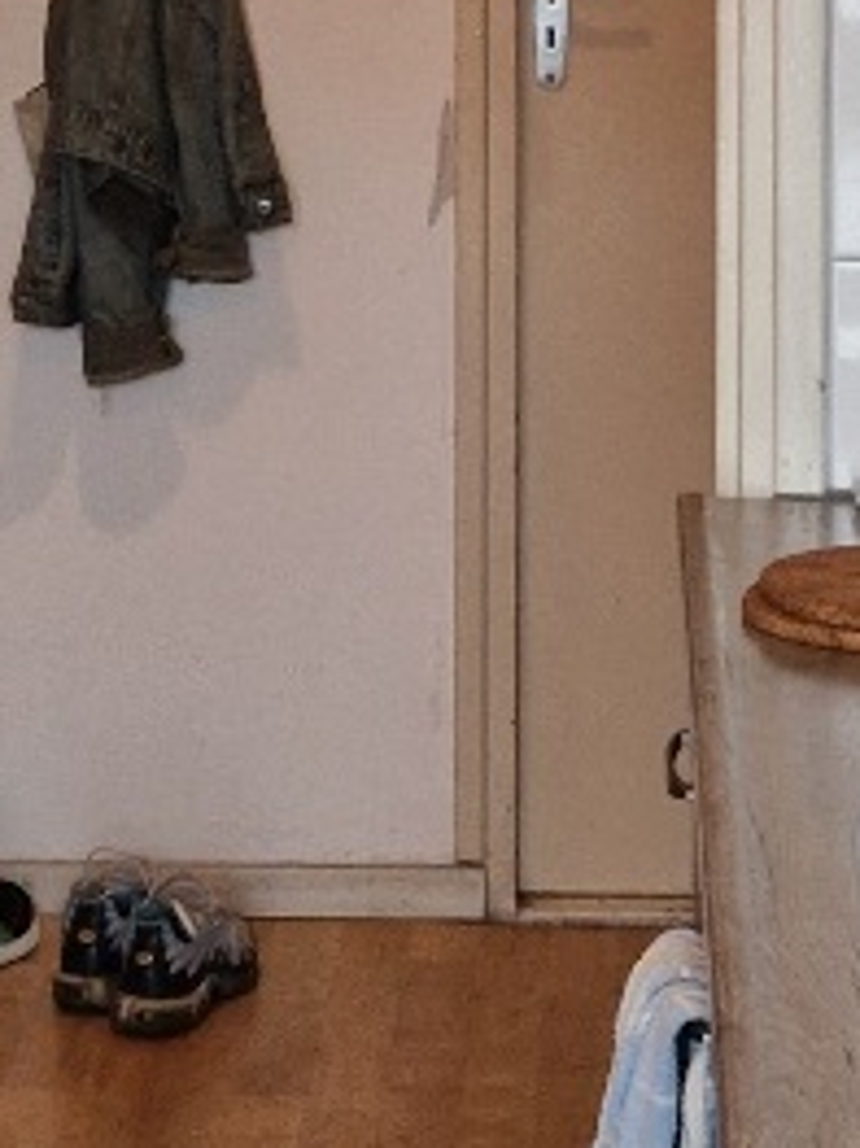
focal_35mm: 140
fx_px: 4641
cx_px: 454
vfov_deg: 13.7
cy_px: -249
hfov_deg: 10.6
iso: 400
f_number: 1.8
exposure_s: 1/100
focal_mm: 5.4
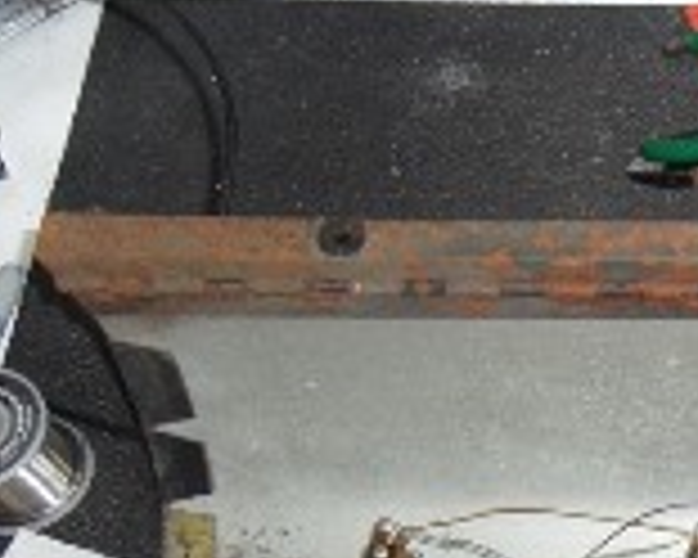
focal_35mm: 79
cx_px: 1004
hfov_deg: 21.0
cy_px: 572
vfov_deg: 18.8
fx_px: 1632
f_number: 3.4
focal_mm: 5
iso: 200
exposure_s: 1/45
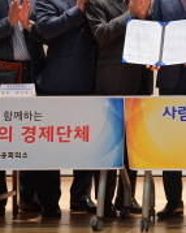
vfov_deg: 14.7
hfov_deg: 11.5
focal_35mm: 130
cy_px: 26
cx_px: 250
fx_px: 895
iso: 2000
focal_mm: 45
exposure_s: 1/160
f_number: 4
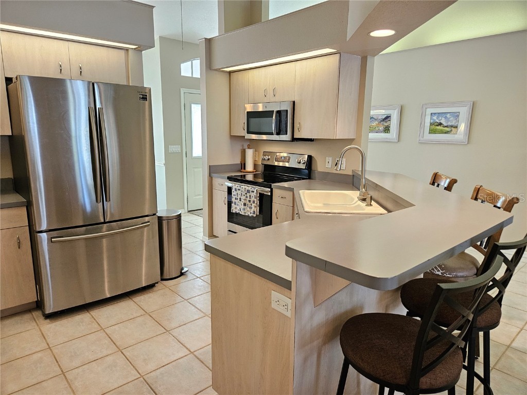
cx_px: 264
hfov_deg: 73.9
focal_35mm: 23
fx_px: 350
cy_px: 198
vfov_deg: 58.9
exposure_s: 1/120
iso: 500
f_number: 1.8
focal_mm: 5.4
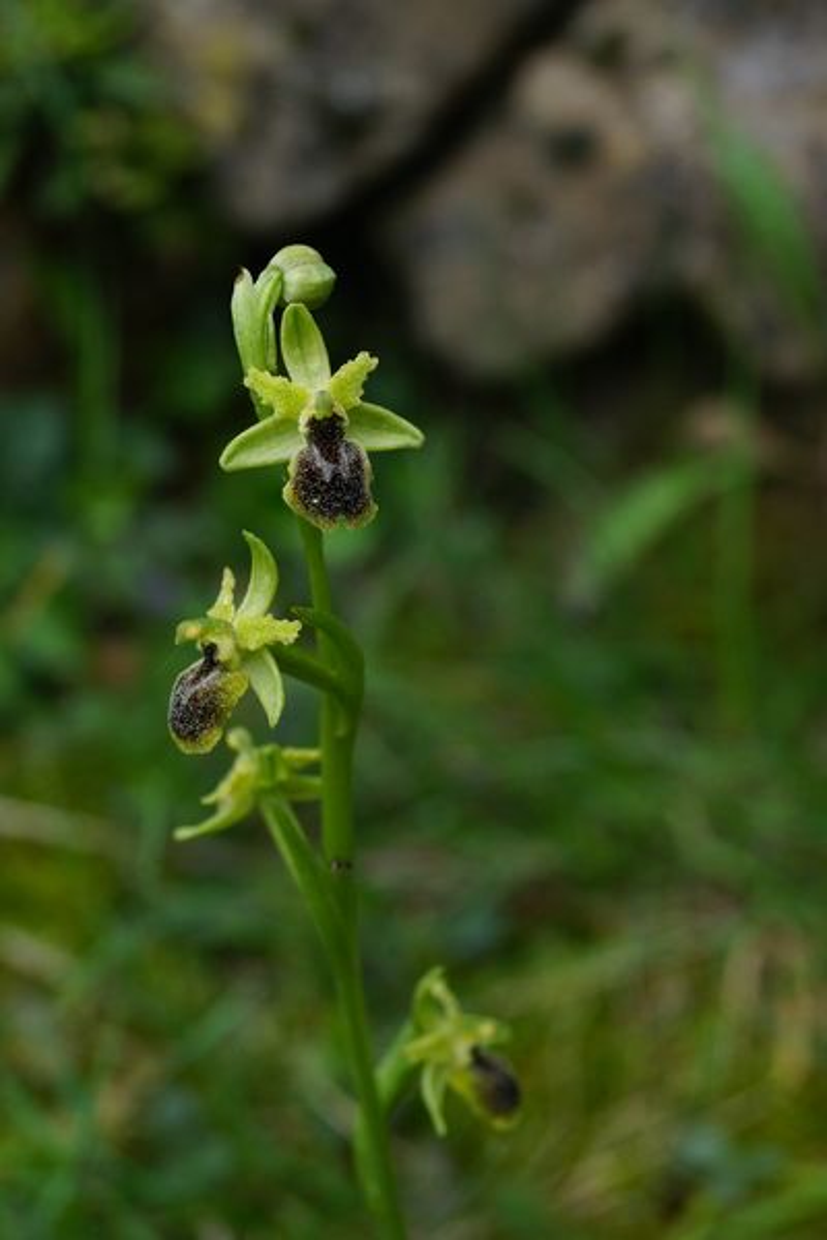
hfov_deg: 18.2
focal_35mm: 75
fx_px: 2584
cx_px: 414
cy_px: 620
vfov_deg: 27.0
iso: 400
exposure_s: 1/160
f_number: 8
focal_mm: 50
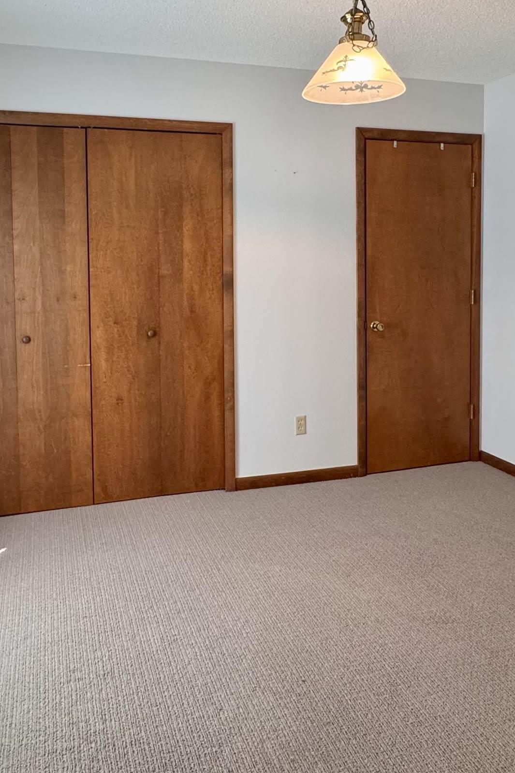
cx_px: 209
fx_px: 601
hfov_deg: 46.2
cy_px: 294
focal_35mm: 28
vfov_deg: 64.6
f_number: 2.2
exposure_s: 1/120
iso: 250
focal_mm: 2.22
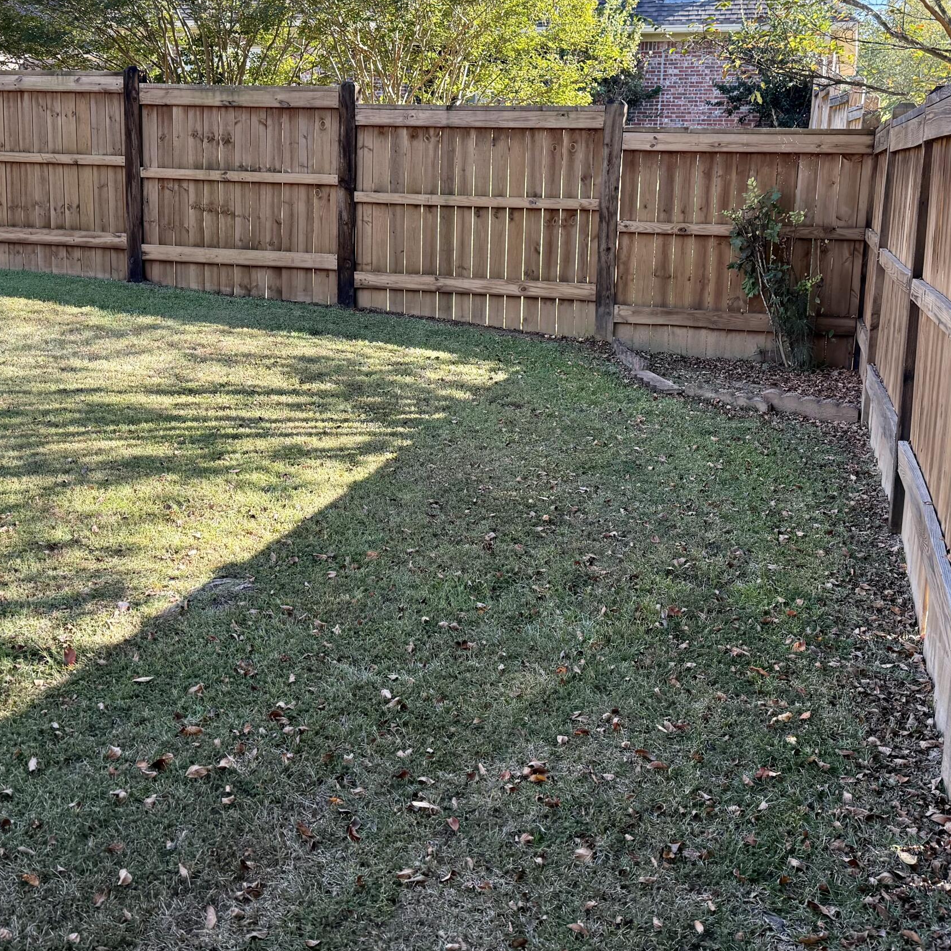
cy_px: 350
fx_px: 1181
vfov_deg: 43.5
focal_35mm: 38
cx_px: 455
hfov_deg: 43.8
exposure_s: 1/543
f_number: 1.78
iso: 100
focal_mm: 6.76
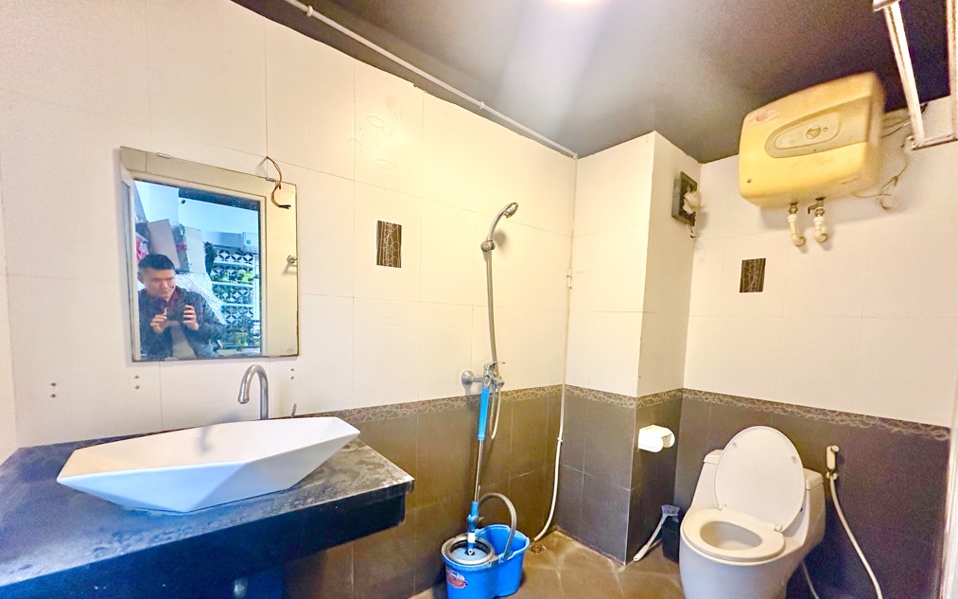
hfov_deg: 101.5
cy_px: 354
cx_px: 481
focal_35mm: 15
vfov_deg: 74.1
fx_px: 392
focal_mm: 2.22
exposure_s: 1/50
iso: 500
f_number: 2.2
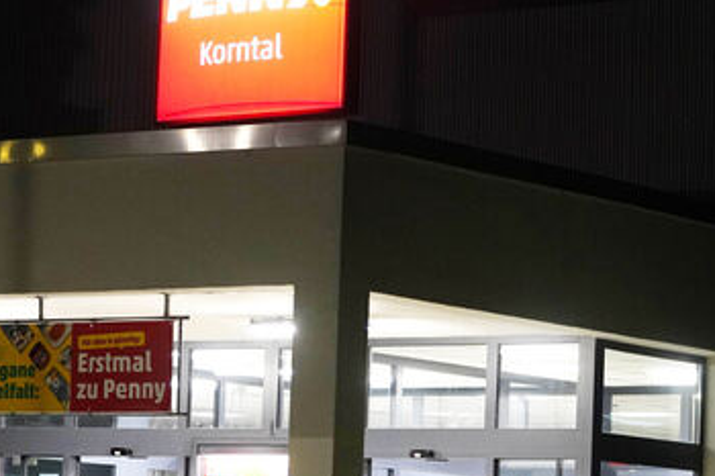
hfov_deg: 13.4
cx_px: 332
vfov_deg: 9.0
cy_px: 325
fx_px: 3037
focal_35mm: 153
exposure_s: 1/160
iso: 3200
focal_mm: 70
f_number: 2.8
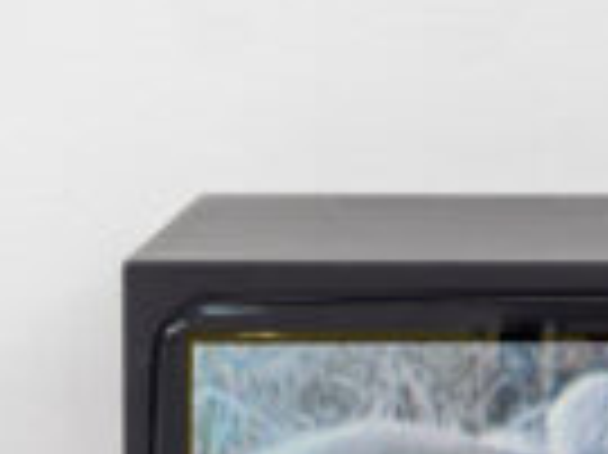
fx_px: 5545
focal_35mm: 316
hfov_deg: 6.3
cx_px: 651
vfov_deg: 4.7
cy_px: 764
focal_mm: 40
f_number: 4
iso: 200
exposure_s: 1/40
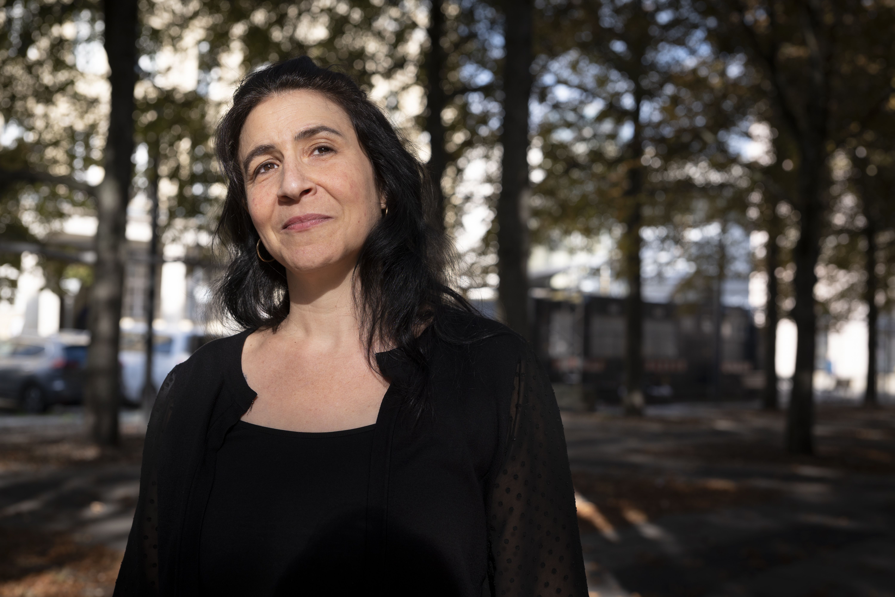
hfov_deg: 39.6
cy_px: 298
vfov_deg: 27.0
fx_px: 1243
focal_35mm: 50
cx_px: 448
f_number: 4.5
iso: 125
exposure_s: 1/320
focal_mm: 50
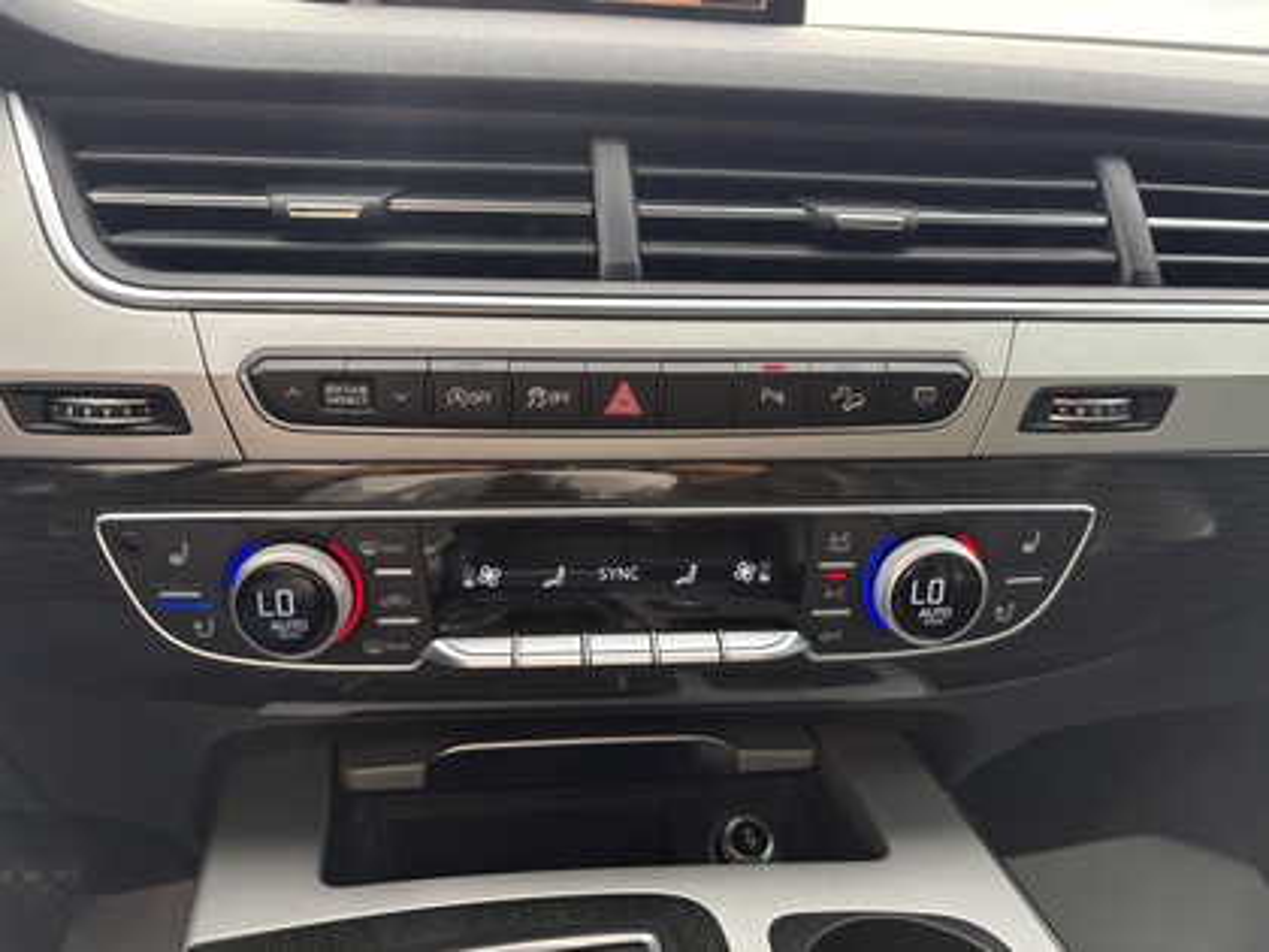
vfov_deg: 53.1
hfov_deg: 67.3
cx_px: 634
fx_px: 953
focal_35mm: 26
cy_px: 476
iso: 64
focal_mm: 5.96
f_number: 1.6
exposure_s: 1/187
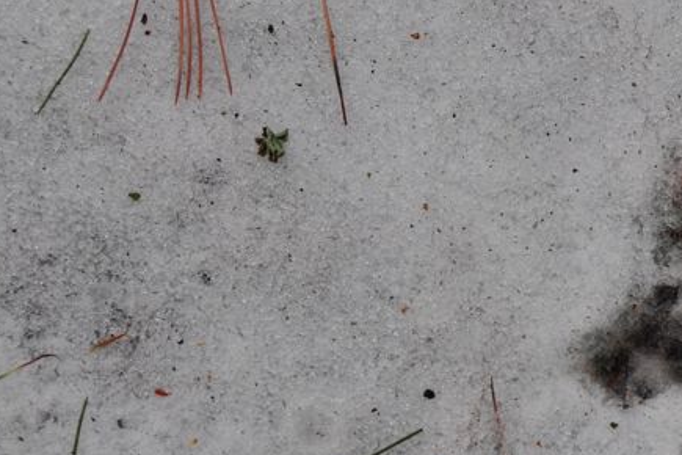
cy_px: 479
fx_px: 4341
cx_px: 632
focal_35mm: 229
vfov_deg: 6.0
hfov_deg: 8.9
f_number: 7.1
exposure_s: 1/320
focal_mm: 65
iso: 250
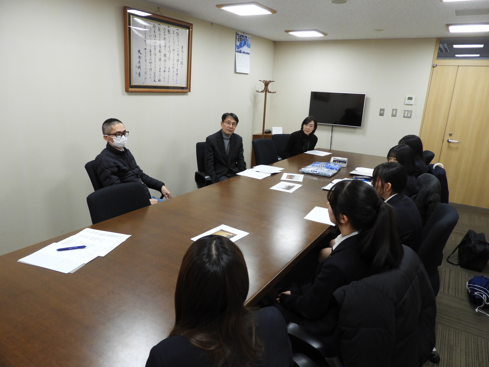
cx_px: 244
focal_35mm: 24
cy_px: 184
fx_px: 339
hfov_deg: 71.6
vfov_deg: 56.8
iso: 180
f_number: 3.3
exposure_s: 1/30
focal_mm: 4.3
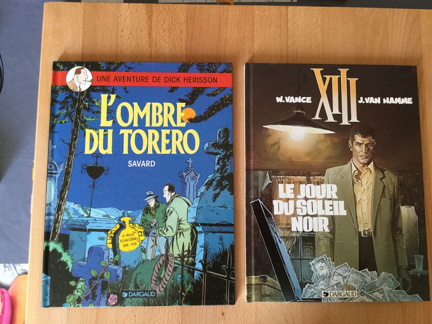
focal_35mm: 31
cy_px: 162
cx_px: 216
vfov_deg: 45.4
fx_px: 387
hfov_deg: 58.4
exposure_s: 1/33
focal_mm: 3.3
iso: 160
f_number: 2.4
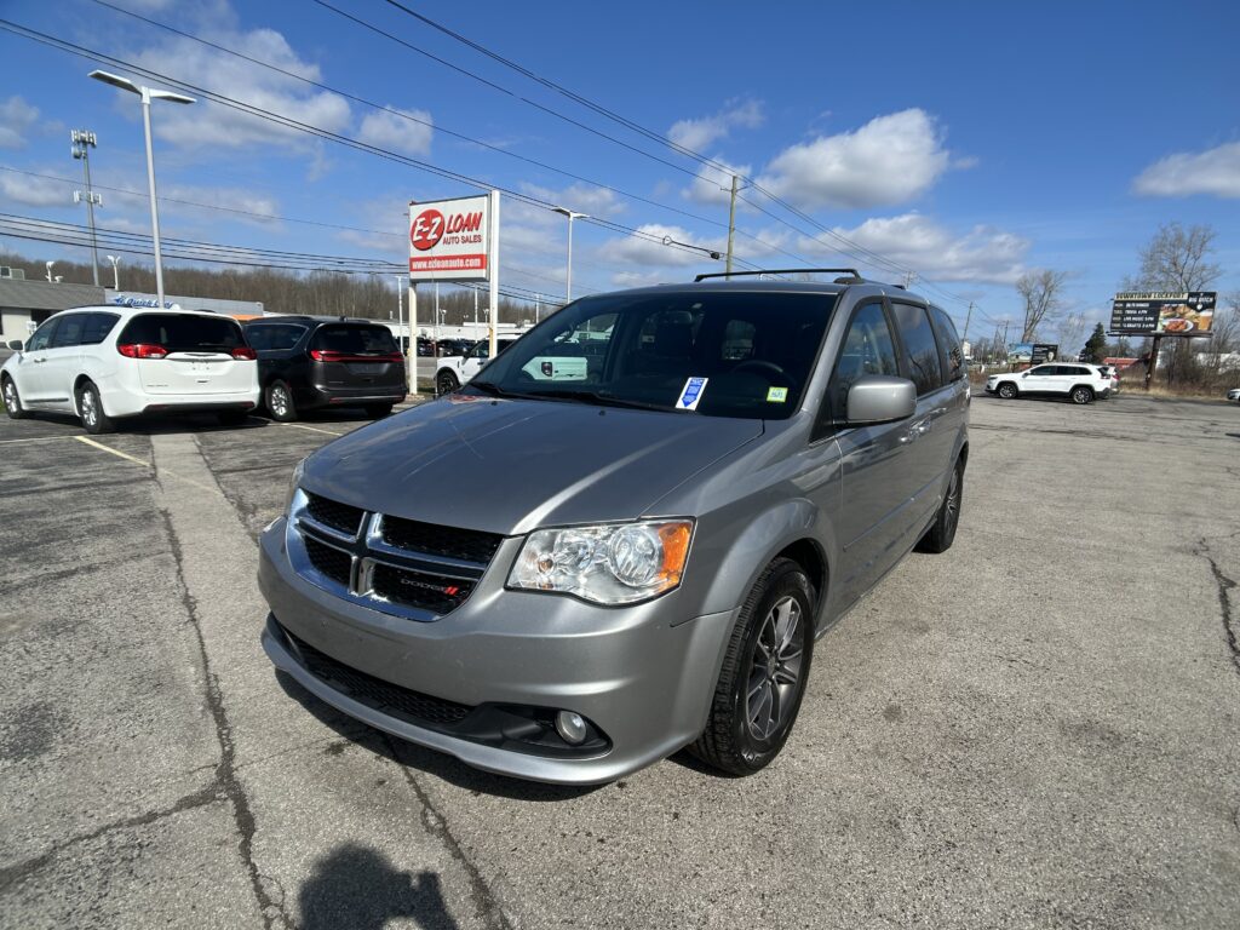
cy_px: 465
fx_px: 931
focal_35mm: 26
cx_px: 620
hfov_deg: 67.3
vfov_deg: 53.1
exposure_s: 1/4831
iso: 50
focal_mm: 5.7
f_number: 1.5
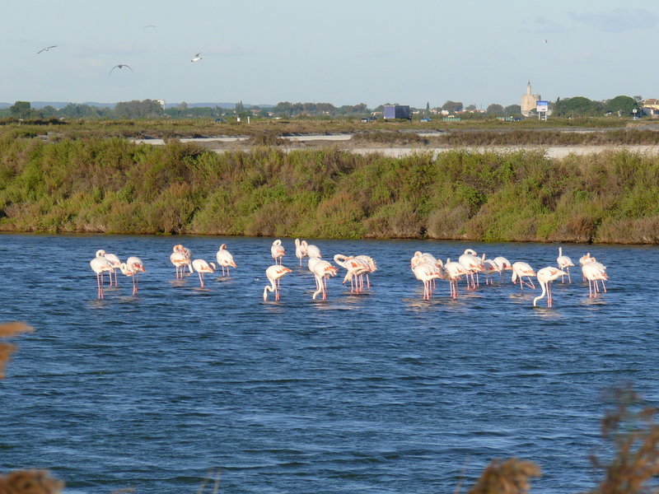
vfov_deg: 6.4
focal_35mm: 233
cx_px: 330
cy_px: 247
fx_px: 4436
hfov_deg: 8.5
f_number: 5.6
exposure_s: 1/320
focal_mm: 44.2
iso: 100
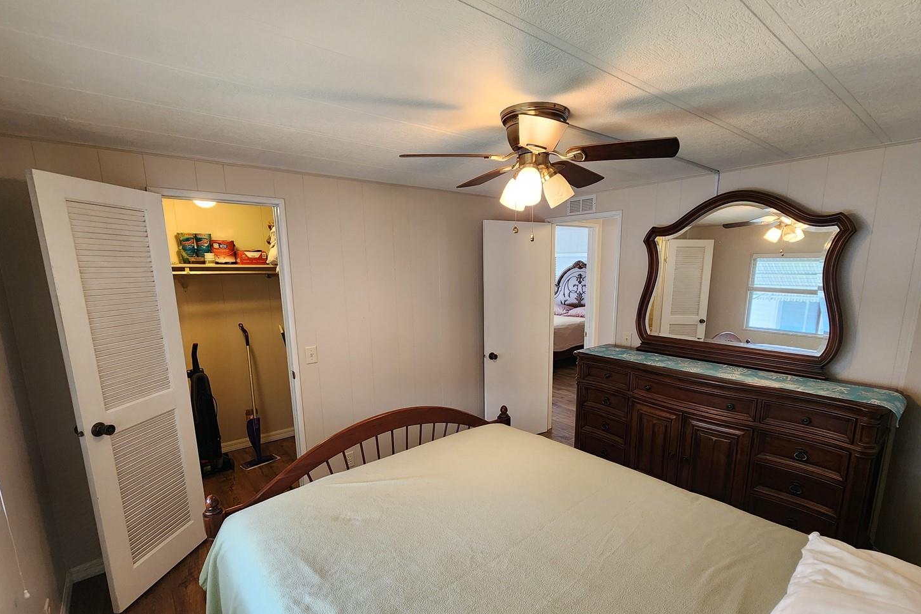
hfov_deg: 100.3
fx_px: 384
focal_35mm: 15
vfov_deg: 76.9
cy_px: 348
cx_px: 478
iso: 200
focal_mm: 2.2
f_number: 2.2
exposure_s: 1/60
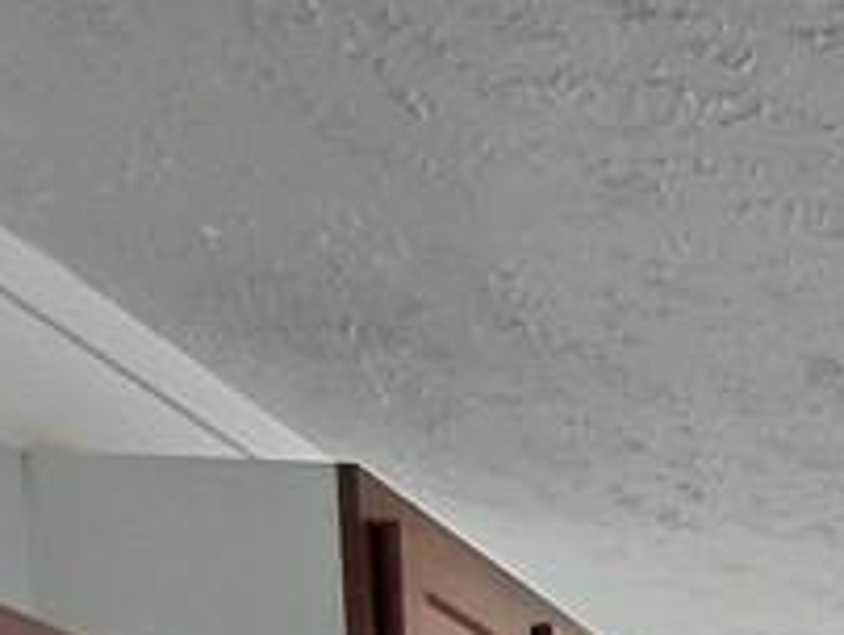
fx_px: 1977
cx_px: 1425
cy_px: 1496
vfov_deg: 13.6
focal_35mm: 81
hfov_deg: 19.4
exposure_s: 1/60
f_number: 2.2
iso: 200
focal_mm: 1.64
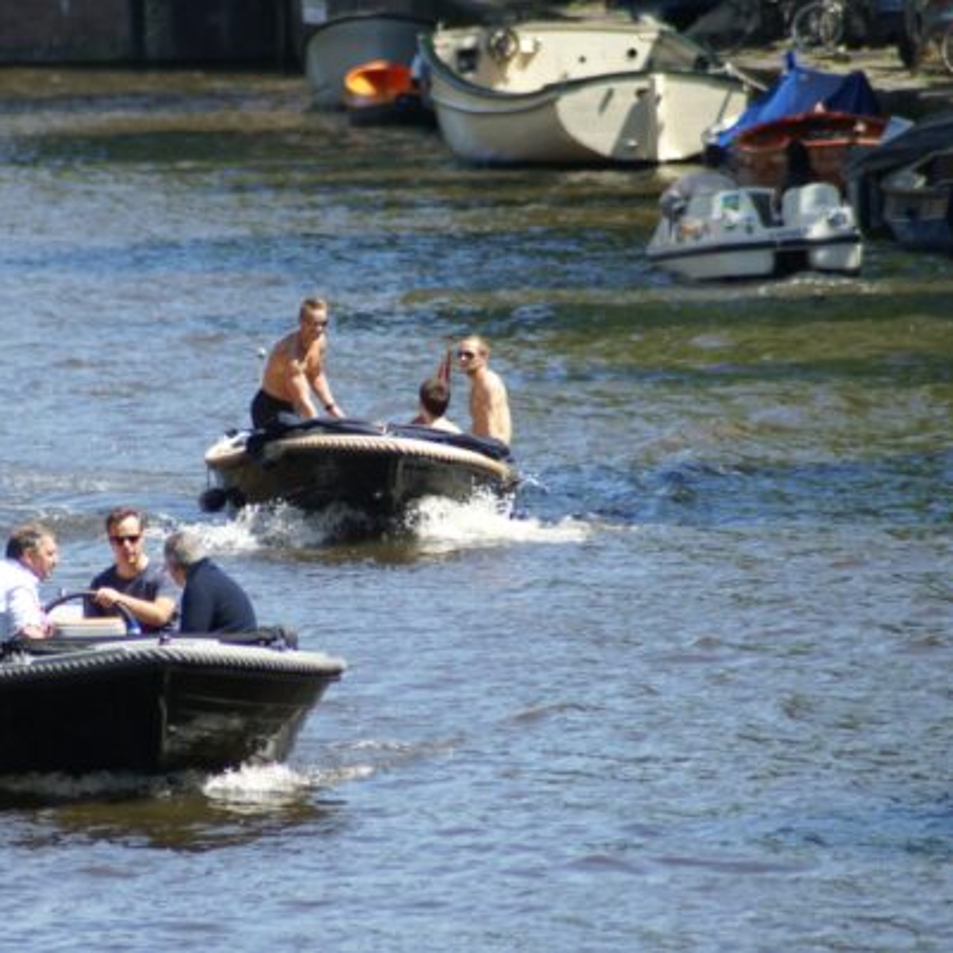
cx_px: 329
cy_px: 476
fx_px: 17910
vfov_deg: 3.0
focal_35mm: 575
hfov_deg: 3.0
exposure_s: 1/500
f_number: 5.6
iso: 200
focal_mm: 300
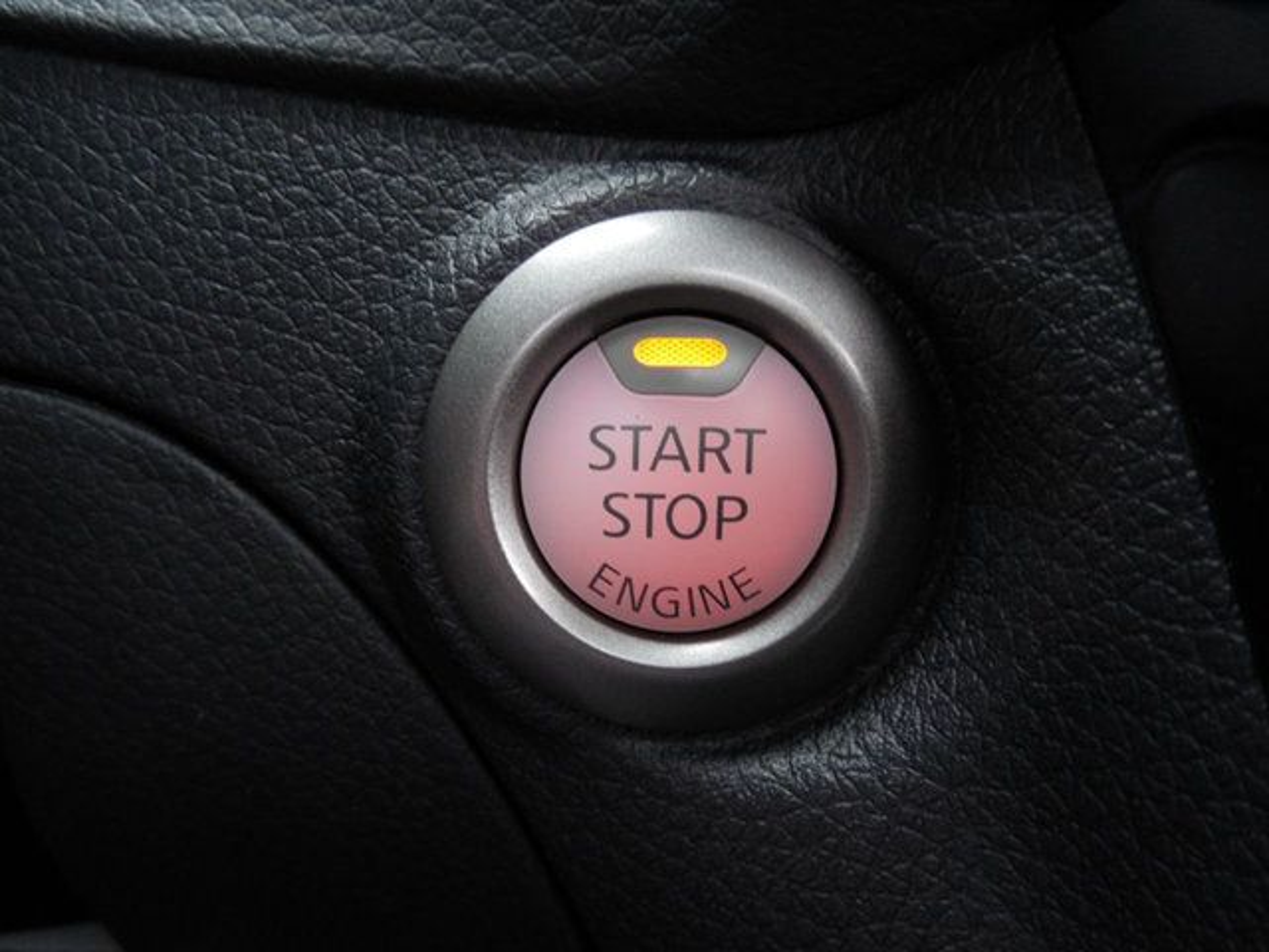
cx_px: 634
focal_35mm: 25
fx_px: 916
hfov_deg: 69.4
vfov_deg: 54.9
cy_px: 476
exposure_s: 1/30
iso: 280
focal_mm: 4.5
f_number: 3.3
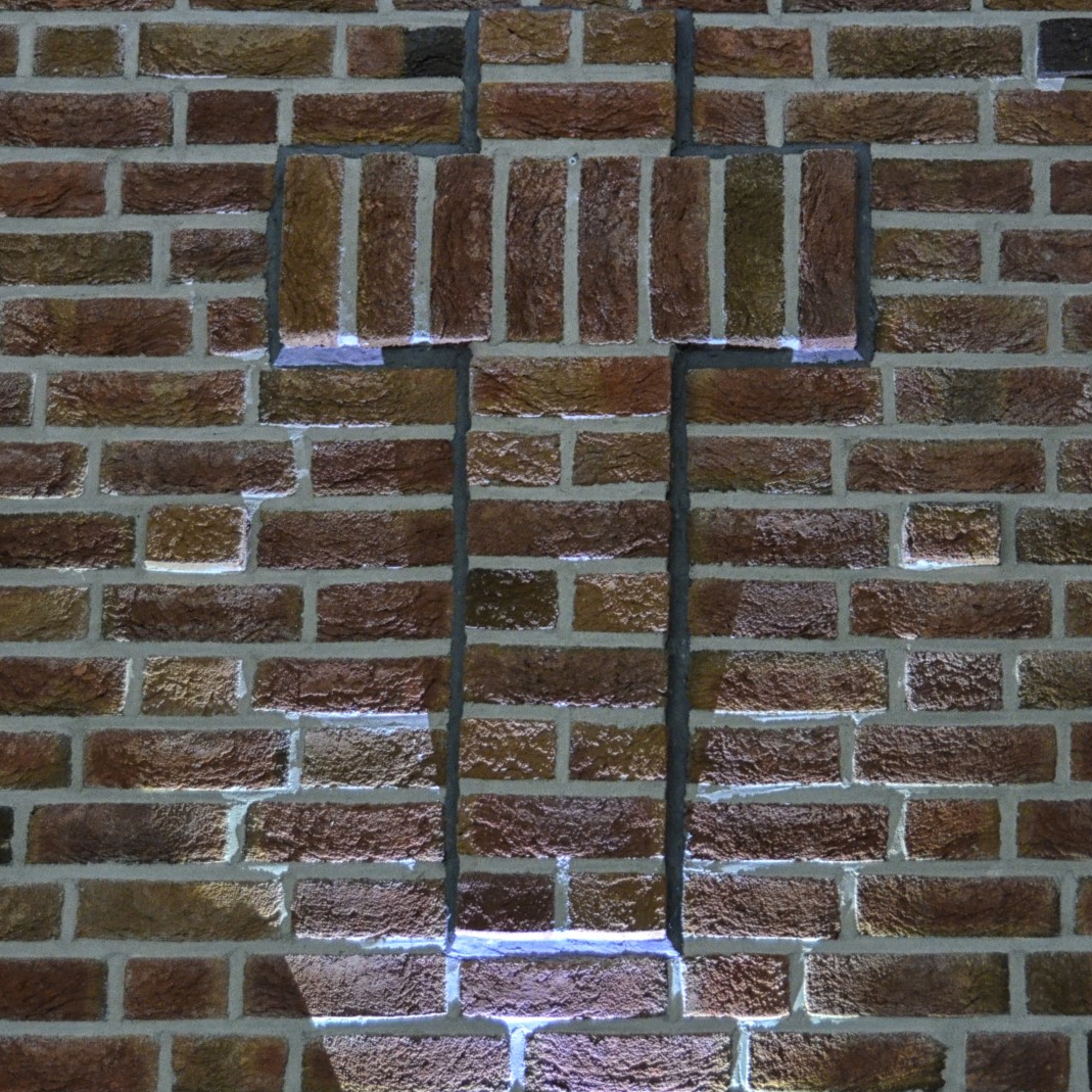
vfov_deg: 17.9
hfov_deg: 17.9
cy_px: 605
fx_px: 3462
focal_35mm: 97
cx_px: 544
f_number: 4.8
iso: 2000
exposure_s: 1/20
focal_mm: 50
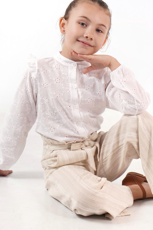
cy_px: 104
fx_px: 567
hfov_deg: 15.4
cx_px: 85
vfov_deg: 22.9
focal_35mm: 89
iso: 250
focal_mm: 50
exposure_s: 1/160
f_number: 5.6
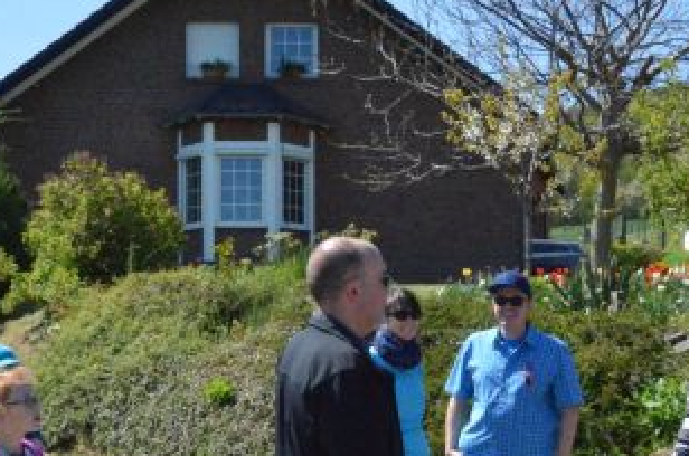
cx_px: 460
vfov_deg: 17.9
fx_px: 1417
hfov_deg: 27.2
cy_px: 447
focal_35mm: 74
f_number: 18
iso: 6400
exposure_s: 1/2500
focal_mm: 21
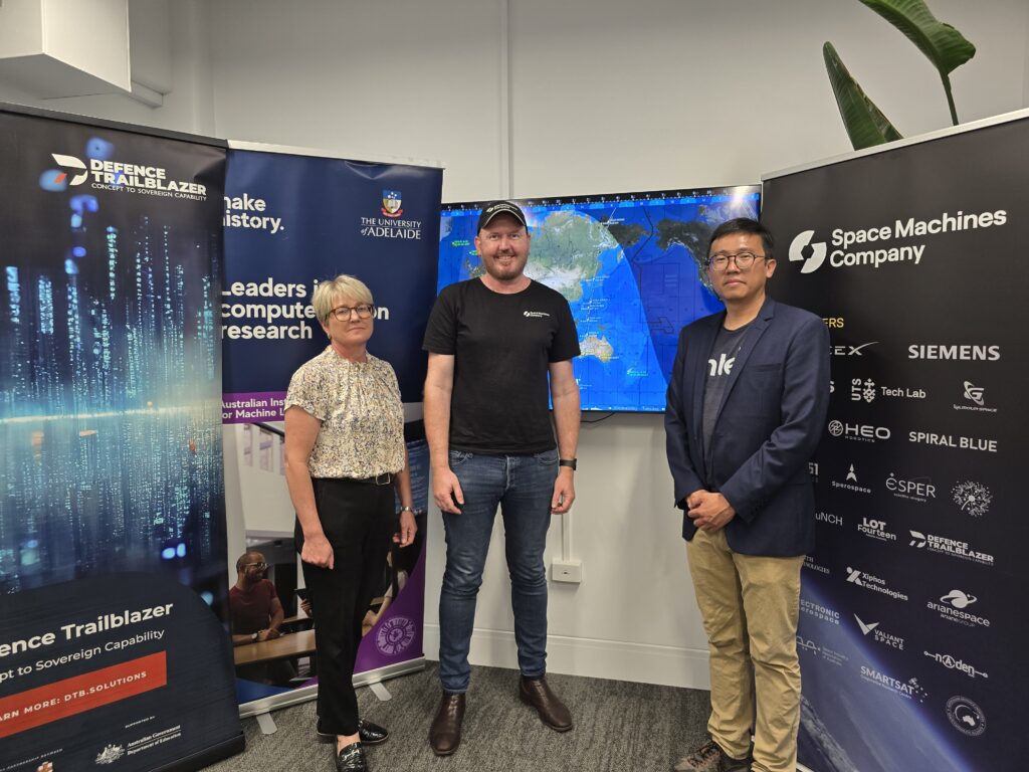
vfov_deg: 58.9
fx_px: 684
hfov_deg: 73.9
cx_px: 514
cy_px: 386
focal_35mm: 23
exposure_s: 1/100
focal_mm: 6.3
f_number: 1.7
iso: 160
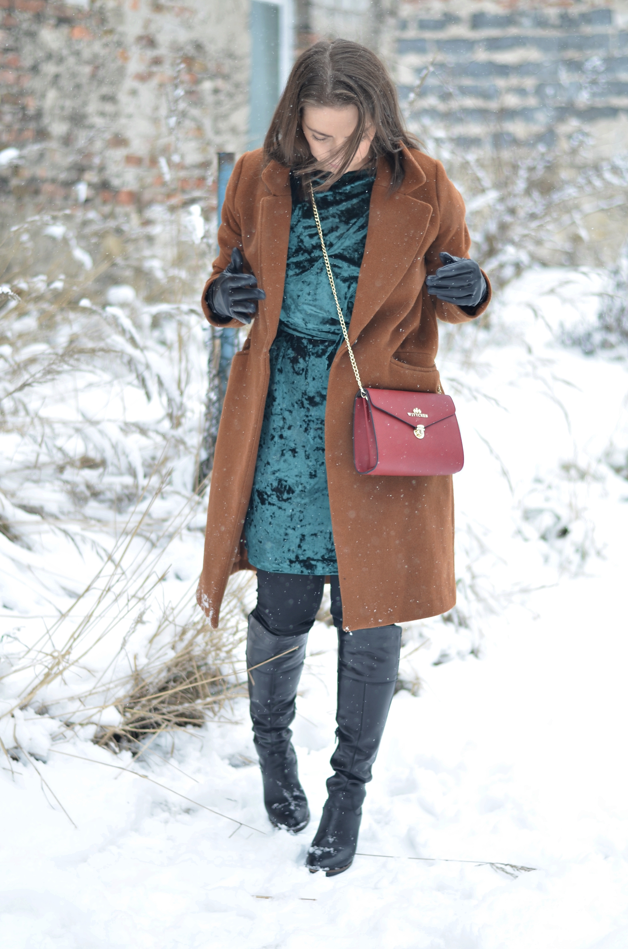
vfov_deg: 27.0
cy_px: 474
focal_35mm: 75
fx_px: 1971
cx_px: 314
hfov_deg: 18.1
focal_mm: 50
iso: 100
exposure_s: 1/500
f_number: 1.8
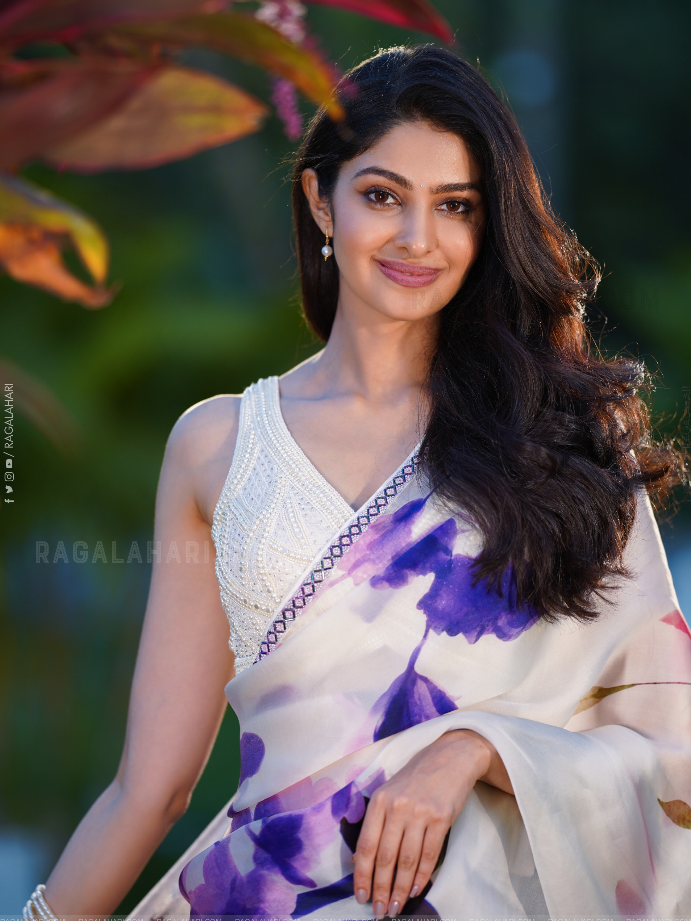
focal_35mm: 147
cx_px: 347
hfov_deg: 10.1
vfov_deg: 13.4
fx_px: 3913
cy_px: 444
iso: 125
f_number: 1.8
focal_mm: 135
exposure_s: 1/160
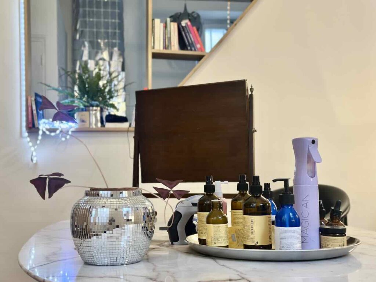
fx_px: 521
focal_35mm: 48
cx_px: 188
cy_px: 141
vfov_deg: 30.3
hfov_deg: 39.7
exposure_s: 1/50
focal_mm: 6.86
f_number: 1.78
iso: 200
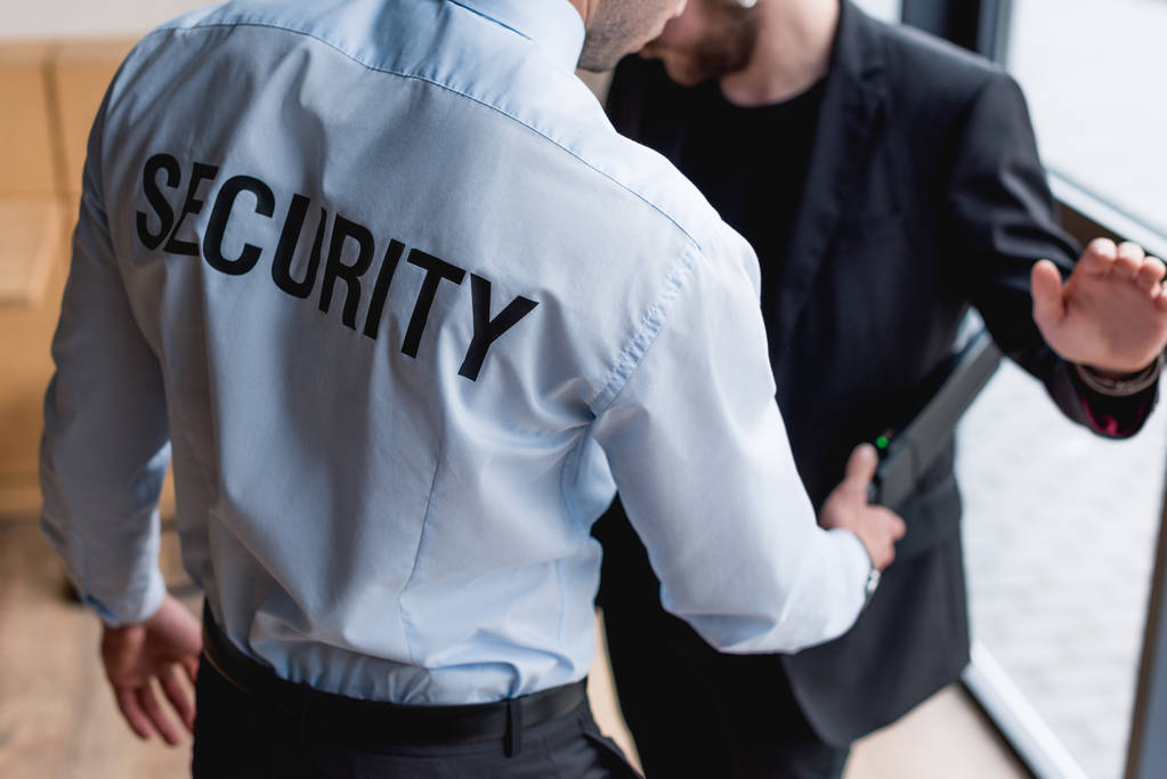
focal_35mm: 50
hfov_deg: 39.6
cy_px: 390
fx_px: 1621
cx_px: 584
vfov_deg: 27.0
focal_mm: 50
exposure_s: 1/160
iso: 320
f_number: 3.2
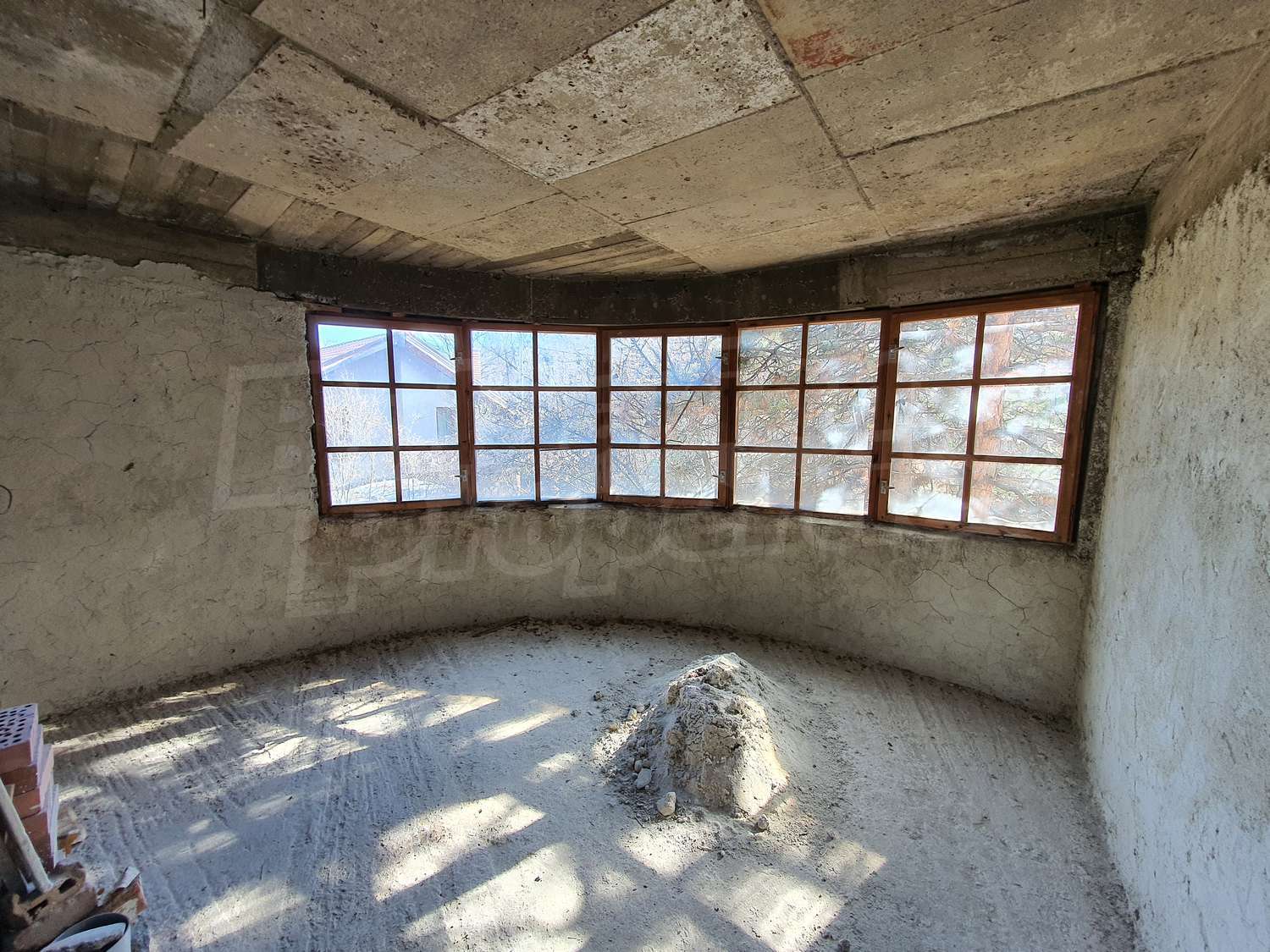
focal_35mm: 13
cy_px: 476
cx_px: 635
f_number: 2.2
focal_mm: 1.8
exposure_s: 1/50
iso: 50
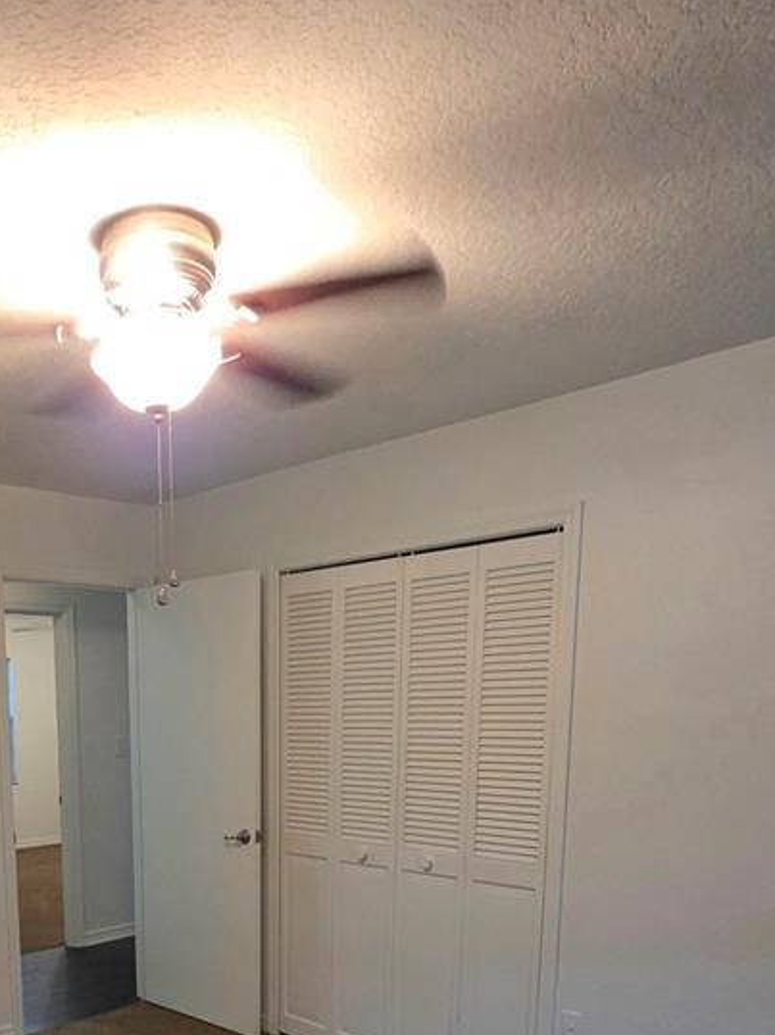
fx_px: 866
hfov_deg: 45.6
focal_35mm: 29
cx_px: 150
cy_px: 873
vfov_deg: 55.8
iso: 640
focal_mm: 2.2
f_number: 1.9
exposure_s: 1/60.2
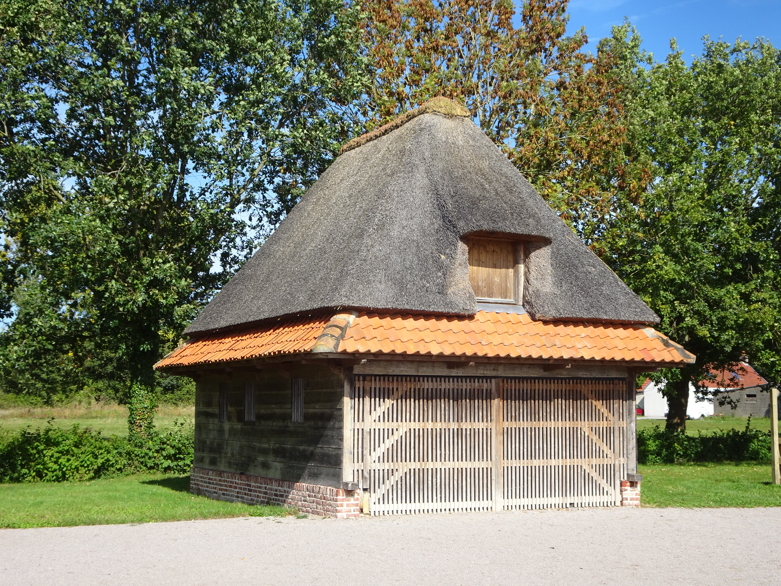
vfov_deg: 30.3
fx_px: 1083
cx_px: 390
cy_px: 293
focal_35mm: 48
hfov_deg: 39.7
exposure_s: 1/400
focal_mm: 8.18
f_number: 4.5
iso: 80
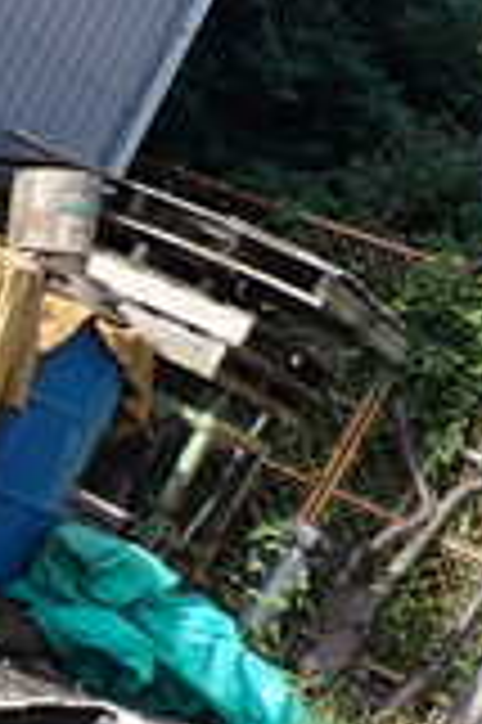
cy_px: 711
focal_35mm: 97
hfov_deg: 12.7
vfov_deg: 20.4
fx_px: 1952
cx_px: -405
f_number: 2.8
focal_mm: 4.5
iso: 100
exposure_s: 1/500
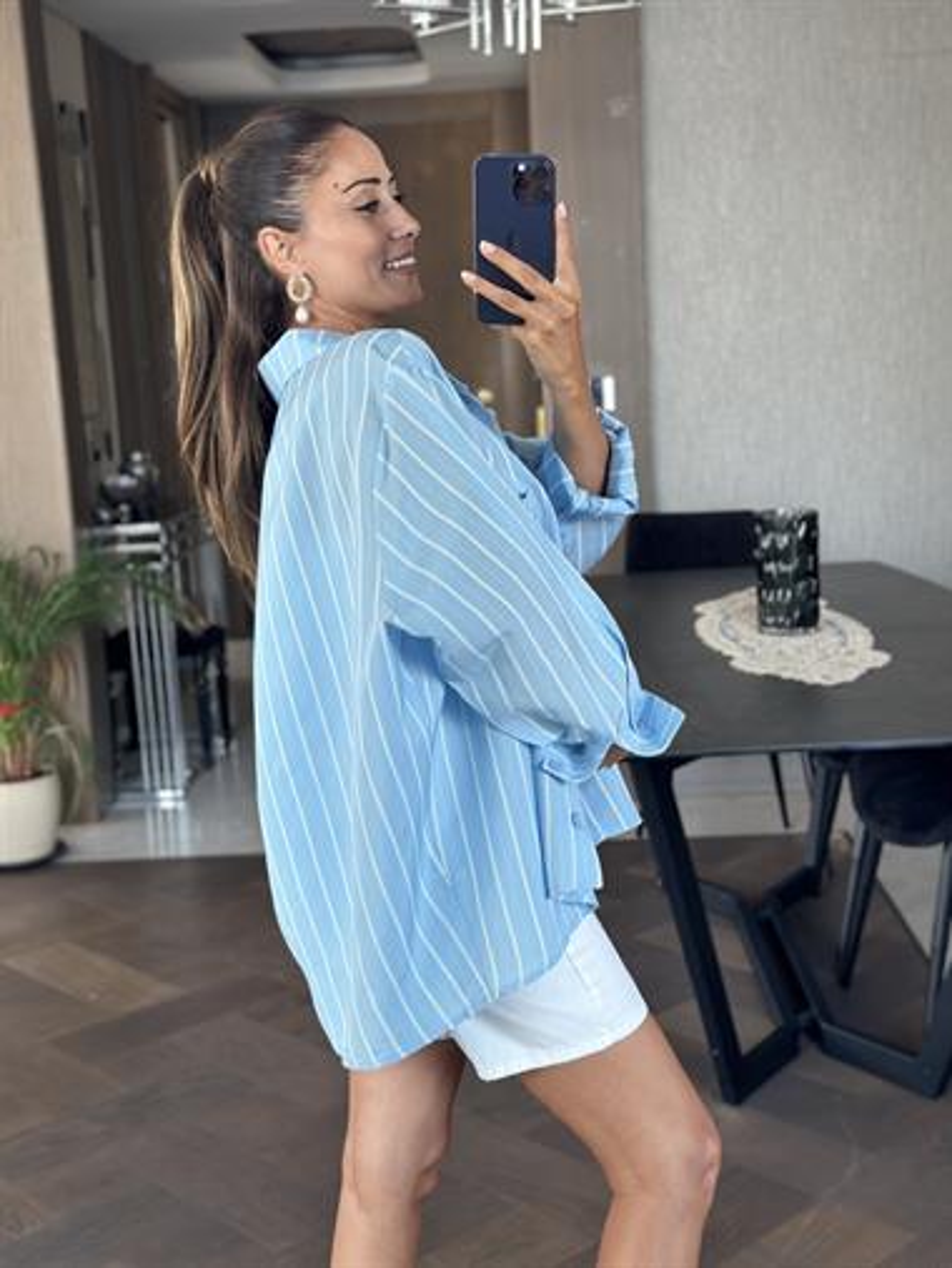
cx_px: 476
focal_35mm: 48
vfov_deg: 39.6
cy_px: 634
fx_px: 1759
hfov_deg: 30.3
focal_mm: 6.86
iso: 125
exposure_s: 1/67
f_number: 1.78
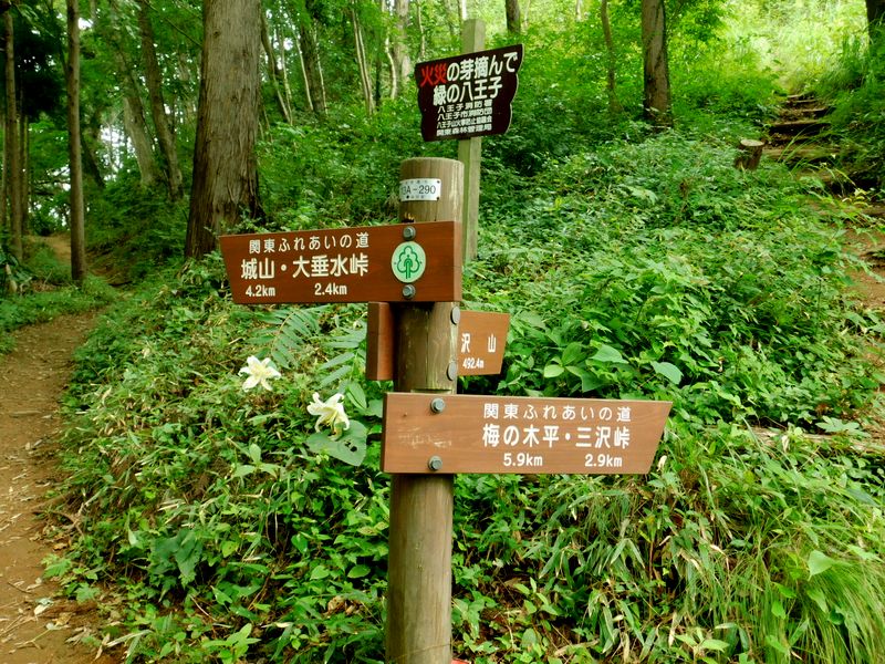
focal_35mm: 36
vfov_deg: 39.7
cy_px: 332
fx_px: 920
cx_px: 442
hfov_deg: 51.4
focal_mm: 6.3
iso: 160
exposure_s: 1/30
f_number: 3.5
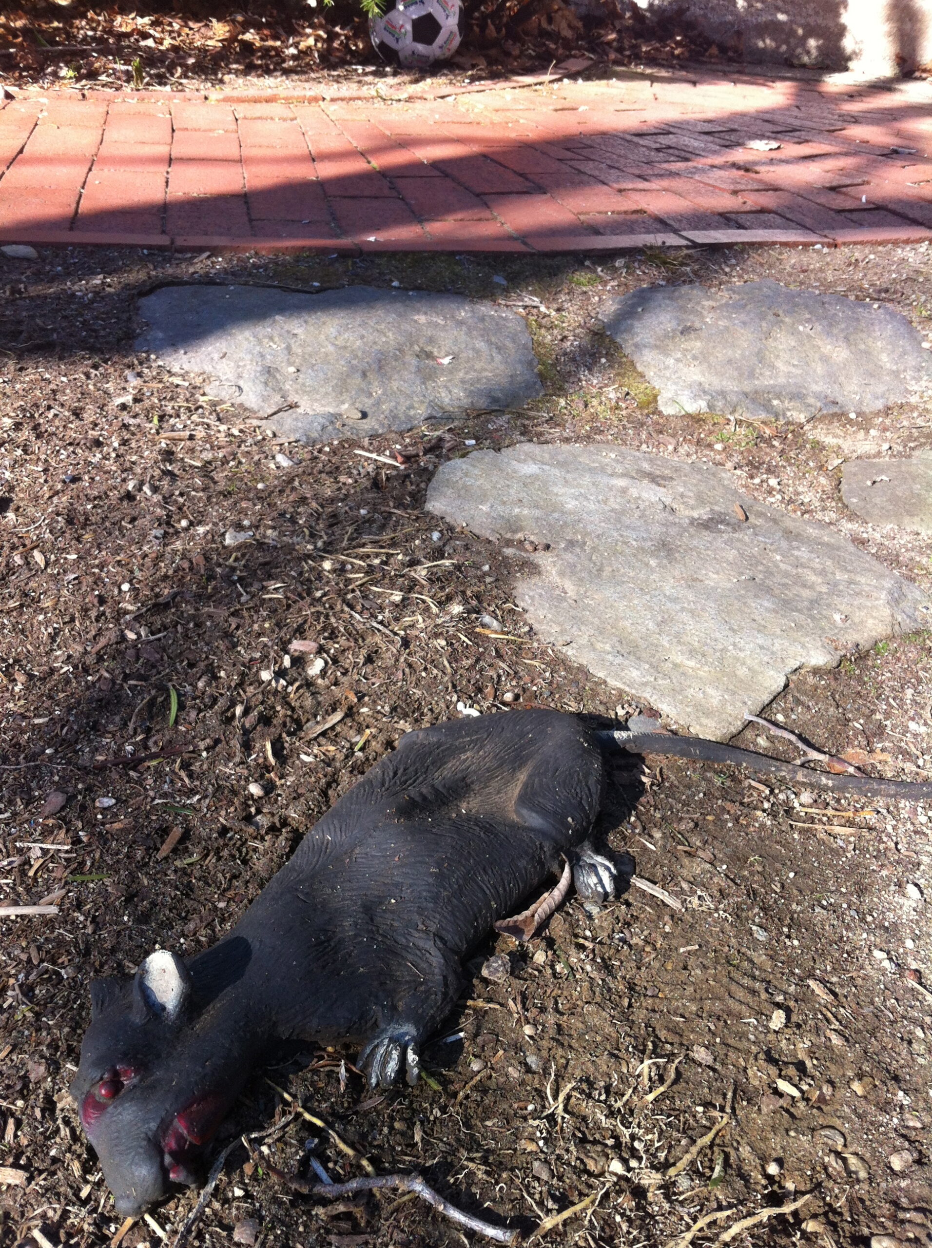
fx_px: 1260
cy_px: 624
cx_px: 466
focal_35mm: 35
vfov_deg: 52.7
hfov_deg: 40.6
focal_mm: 3.85
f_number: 2.8
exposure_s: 1/258
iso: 80
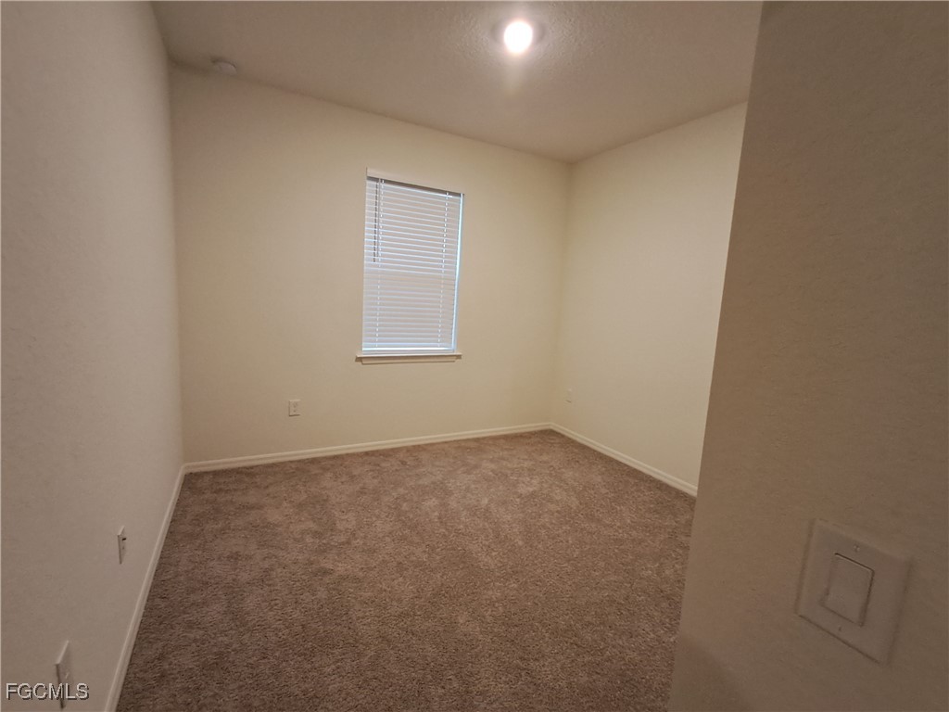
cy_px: 356
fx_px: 439
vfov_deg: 78.1
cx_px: 474
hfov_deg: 94.5
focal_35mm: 16
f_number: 2.2
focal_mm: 1.64
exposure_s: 1/24
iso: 250
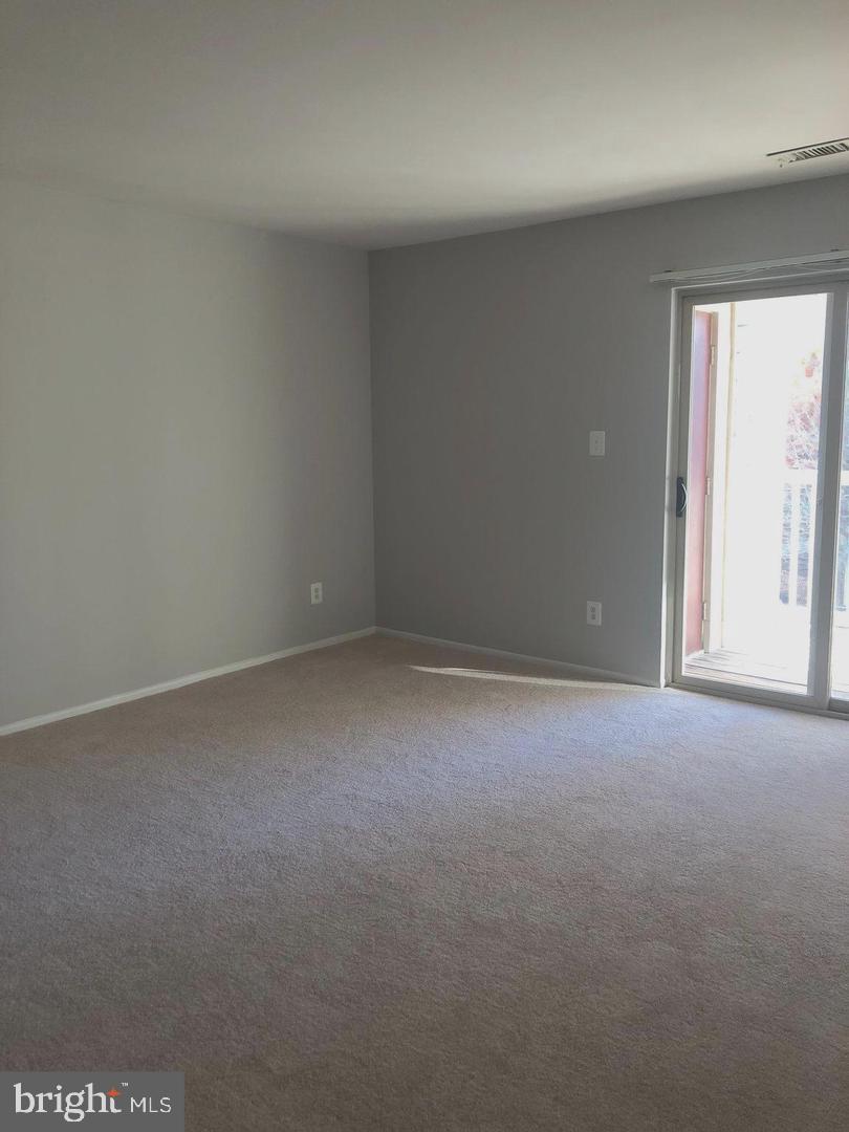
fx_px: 916
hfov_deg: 49.7
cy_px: 566
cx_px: 424
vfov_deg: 63.4
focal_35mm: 28
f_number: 1.8
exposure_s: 1/30
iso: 32
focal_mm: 3.99
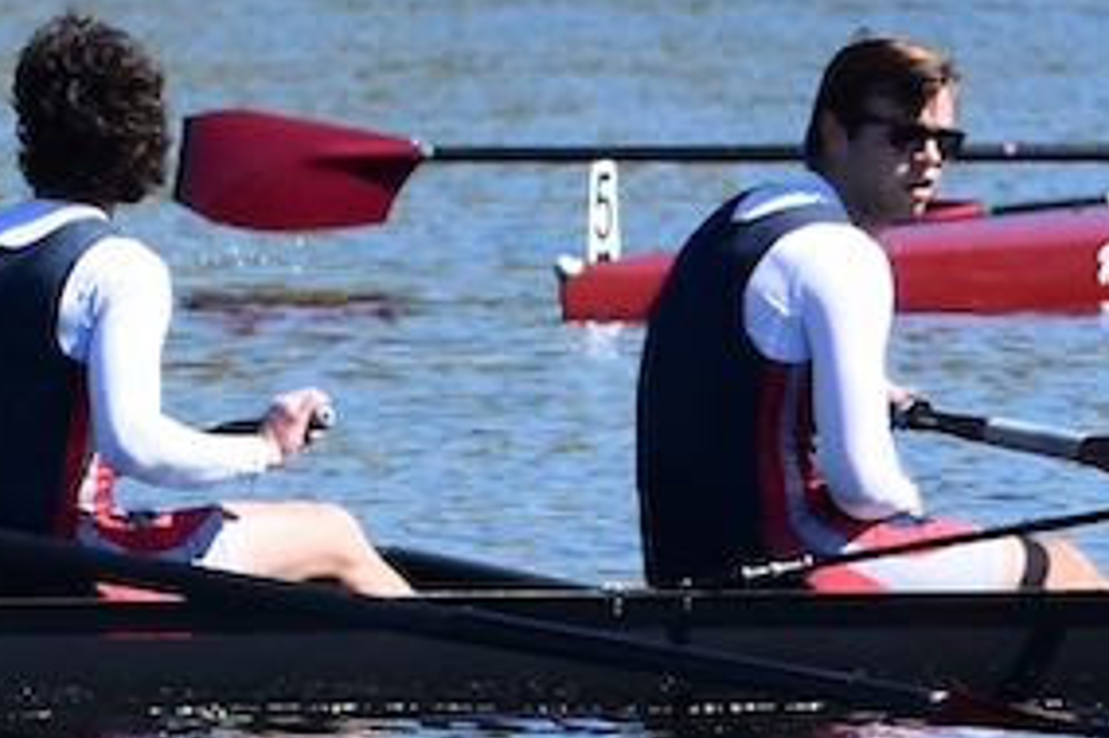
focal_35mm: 1957
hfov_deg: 1.1
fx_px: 60235
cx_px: -1246
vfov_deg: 0.7
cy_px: -381
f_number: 7.1
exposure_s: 1/800
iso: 200
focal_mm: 185
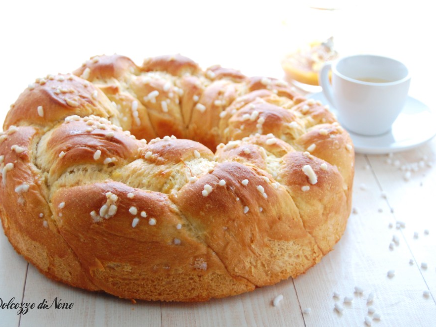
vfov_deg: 20.0
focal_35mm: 74
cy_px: 164
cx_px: 210
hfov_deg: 26.5
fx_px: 926
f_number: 5.3
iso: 800
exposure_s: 1/8
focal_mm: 45
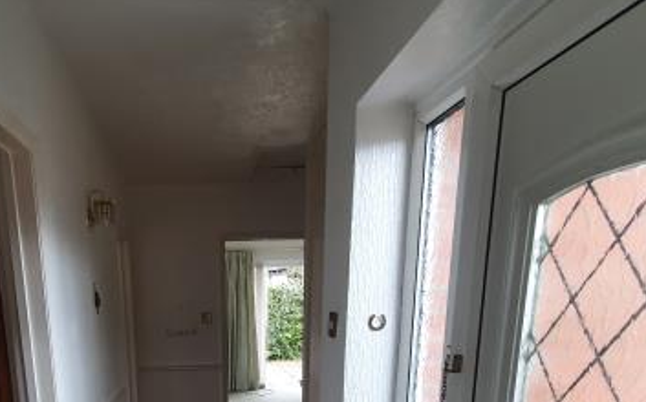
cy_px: 402
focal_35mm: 25
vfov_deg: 42.5
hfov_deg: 70.4
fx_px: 440
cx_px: 212
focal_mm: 1.8
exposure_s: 1/50
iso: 125
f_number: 2.2
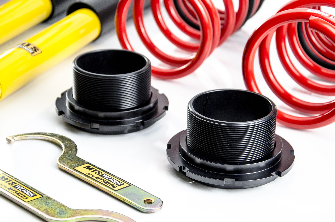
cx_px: 168
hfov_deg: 22.0
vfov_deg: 14.6
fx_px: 864
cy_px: 111
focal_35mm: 93
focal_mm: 62
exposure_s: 1/80
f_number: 5.3
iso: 400
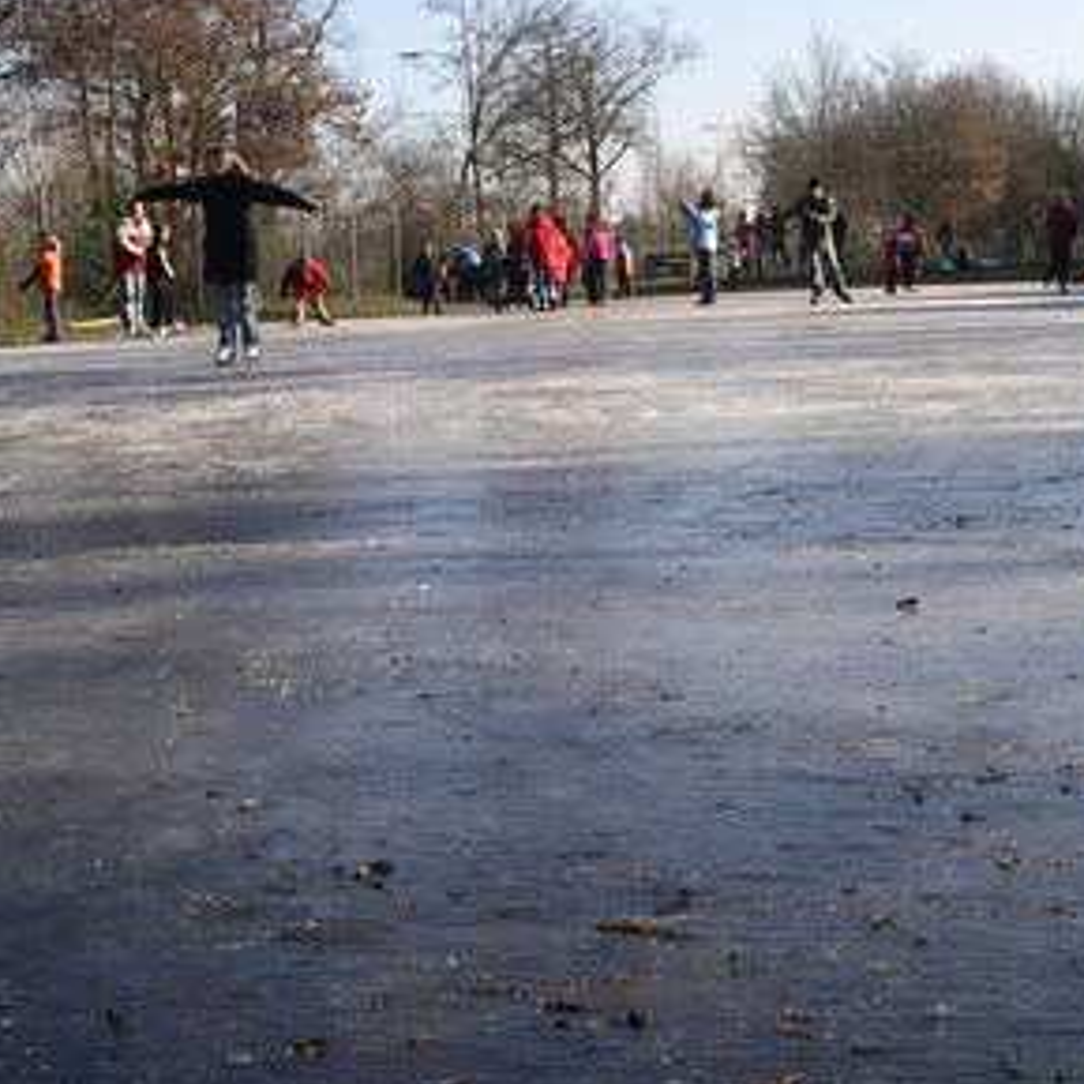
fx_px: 2409
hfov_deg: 25.3
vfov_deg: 25.4
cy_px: 563
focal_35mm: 68
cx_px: 701
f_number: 5
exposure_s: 1/282
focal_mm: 7.8
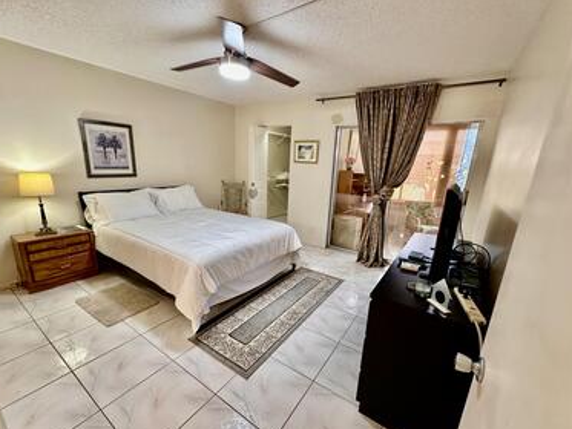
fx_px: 248
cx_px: 282
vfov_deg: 81.7
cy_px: 227
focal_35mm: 15
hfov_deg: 98.1
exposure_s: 1/60
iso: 200
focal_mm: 2.22
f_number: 2.2
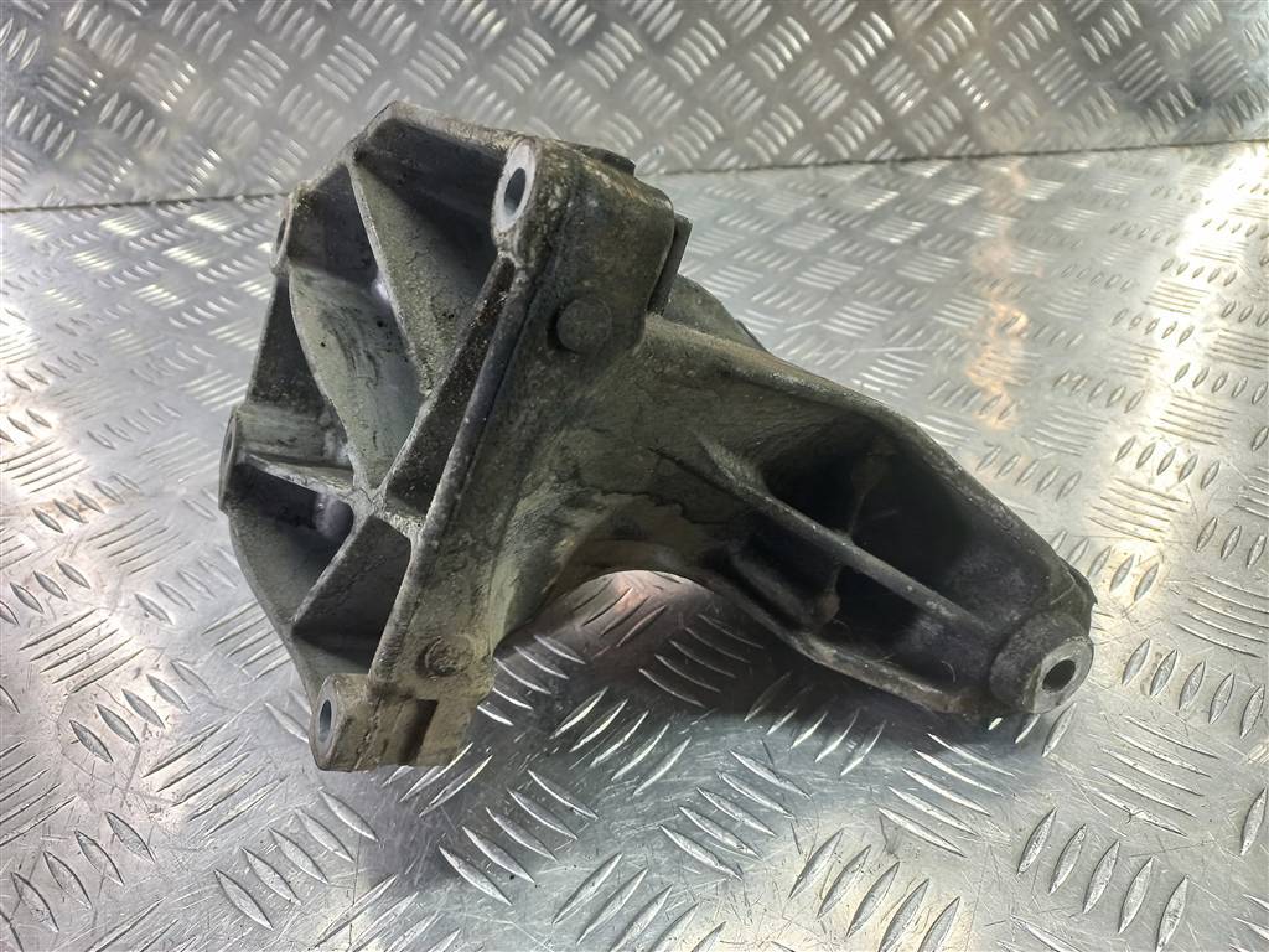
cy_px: 476
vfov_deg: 54.9
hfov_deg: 69.4
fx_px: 916
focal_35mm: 25
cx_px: 634
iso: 160
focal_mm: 4.6
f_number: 1.8
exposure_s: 1/50
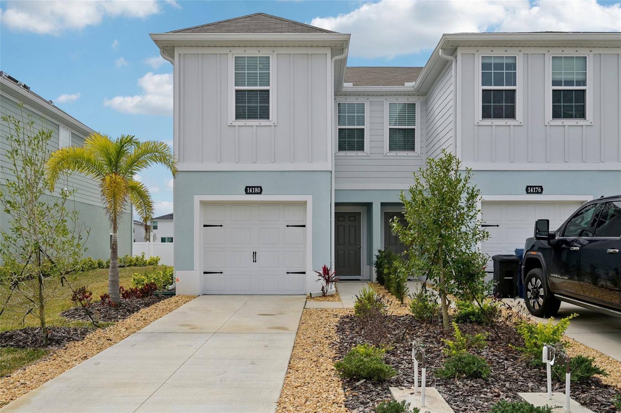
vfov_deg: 43.5
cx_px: 310
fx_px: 517
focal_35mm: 30
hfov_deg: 62.0
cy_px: 206
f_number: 8
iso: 400
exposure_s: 1/1250
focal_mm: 30
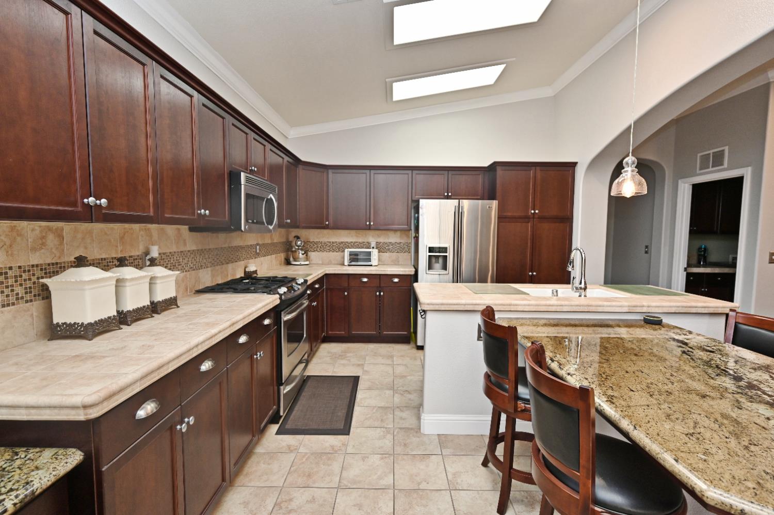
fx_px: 355
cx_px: 387
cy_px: 258
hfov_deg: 95.0
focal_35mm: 16
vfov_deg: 72.0
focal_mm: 16.5
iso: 450
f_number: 4
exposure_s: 1/60
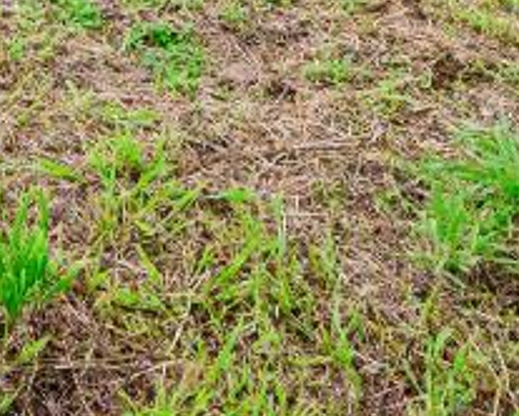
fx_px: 1461
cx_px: -163
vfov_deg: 12.1
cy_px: -652
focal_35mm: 95
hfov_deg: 18.7
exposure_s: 1/200
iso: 200
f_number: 8
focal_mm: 14
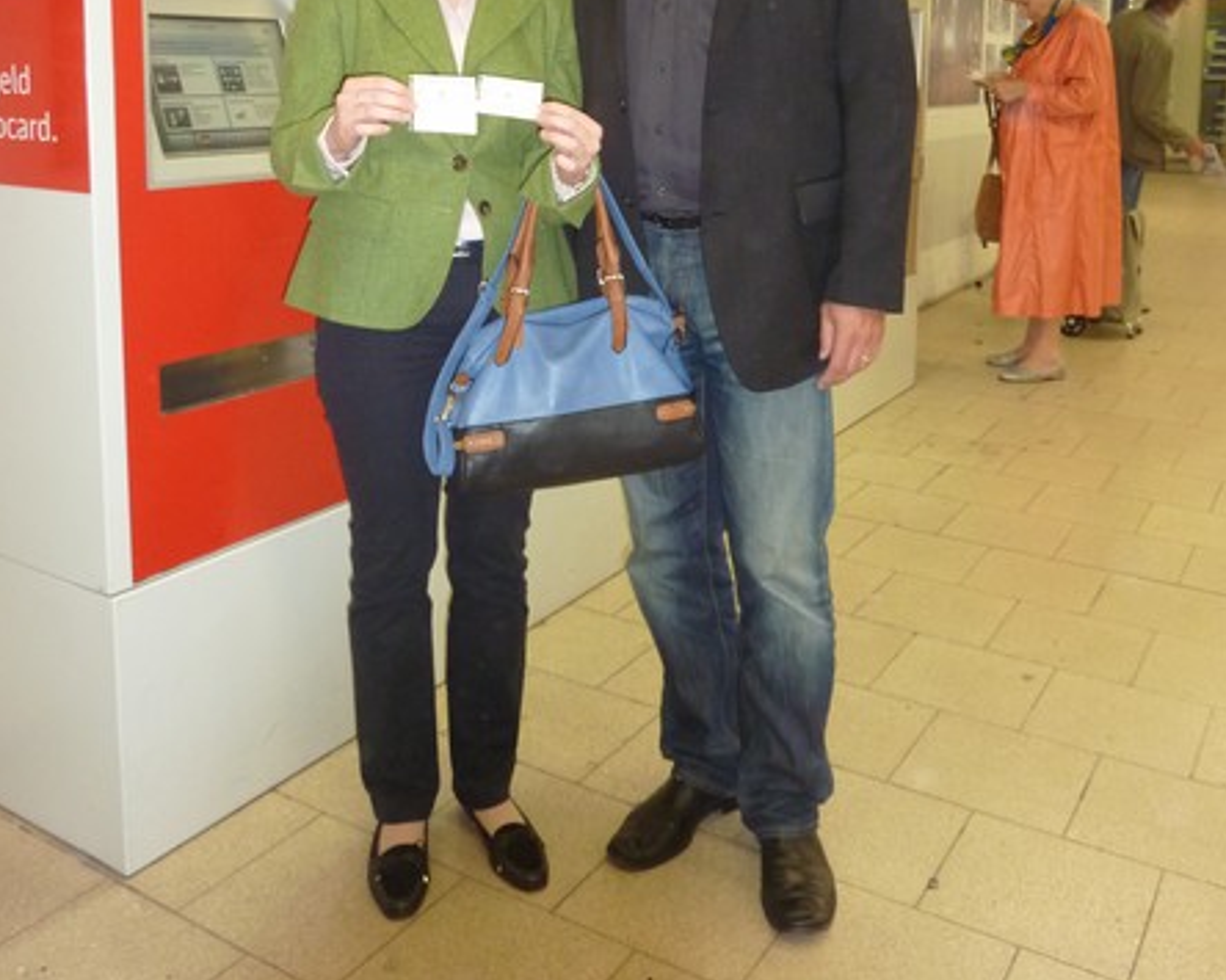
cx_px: 610
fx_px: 1197
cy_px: 226
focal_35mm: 33
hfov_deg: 54.2
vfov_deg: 42.9
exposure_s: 1/30
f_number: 3.3
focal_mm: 4.1
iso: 250
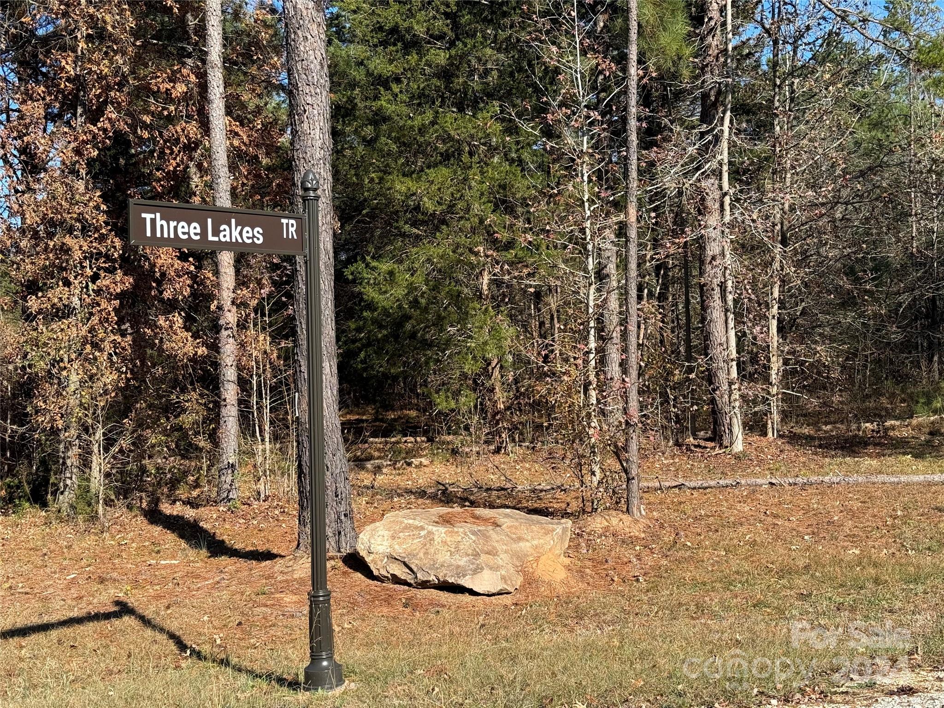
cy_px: 354
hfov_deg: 39.7
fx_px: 1309
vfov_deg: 30.3
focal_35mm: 48
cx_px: 472
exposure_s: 1/1984
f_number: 1.78
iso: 64
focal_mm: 6.76
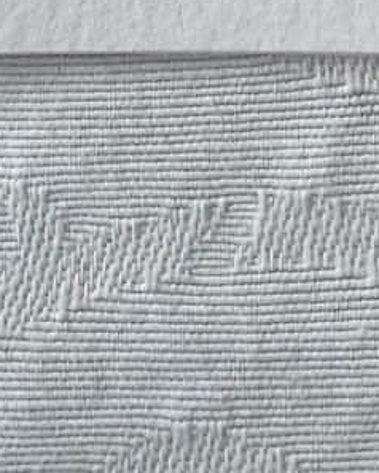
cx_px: 489
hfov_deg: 8.7
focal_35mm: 175
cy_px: -927
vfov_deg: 9.0
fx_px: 2451
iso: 32
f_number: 1.8
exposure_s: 1/793
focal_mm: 4.25
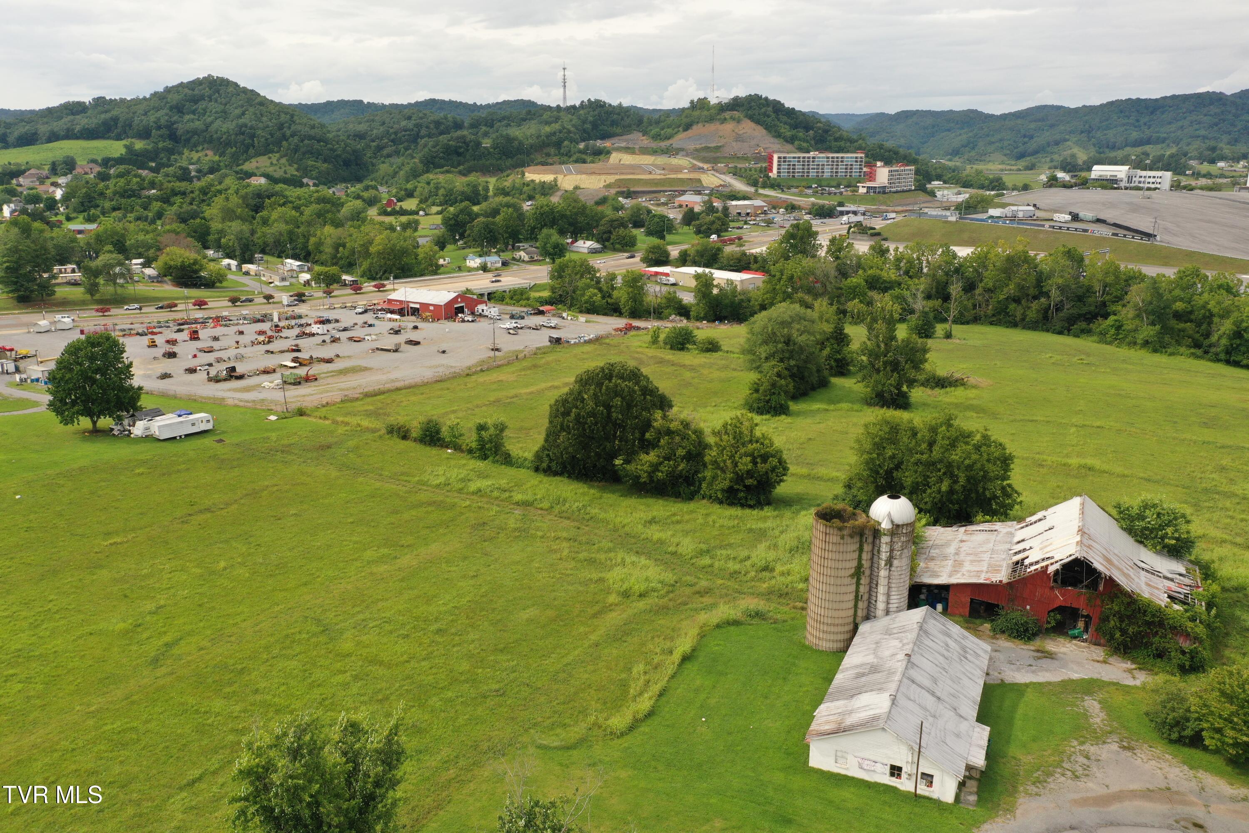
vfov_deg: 46.4
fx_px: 971
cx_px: 624
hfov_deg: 65.5
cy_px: 416
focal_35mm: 28
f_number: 4.5
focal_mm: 10.26
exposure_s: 1/160
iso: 100
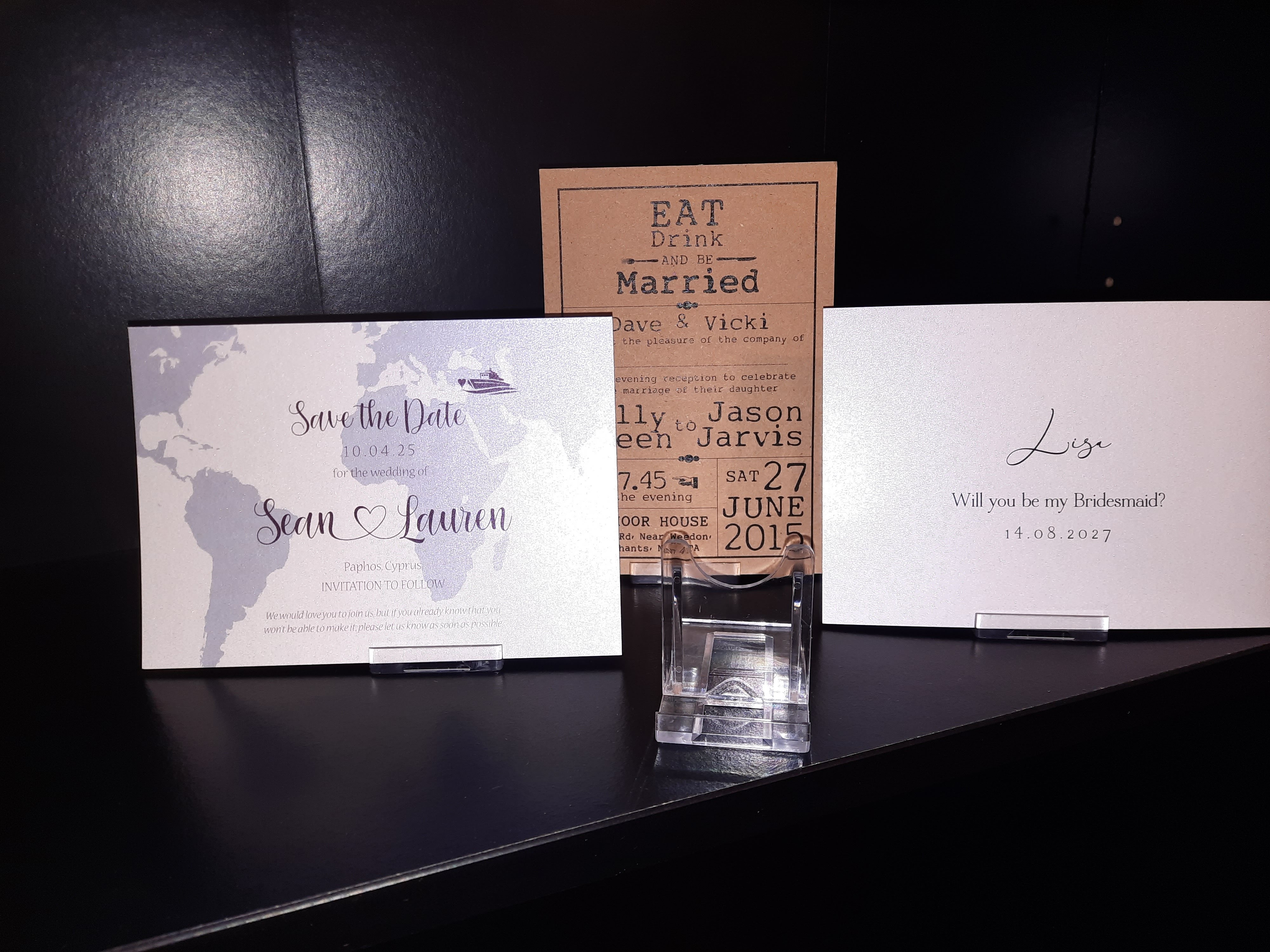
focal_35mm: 25
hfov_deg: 69.4
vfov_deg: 54.9
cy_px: 476
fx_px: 917
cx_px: 635
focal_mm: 4.6
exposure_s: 1/50
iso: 50
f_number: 2
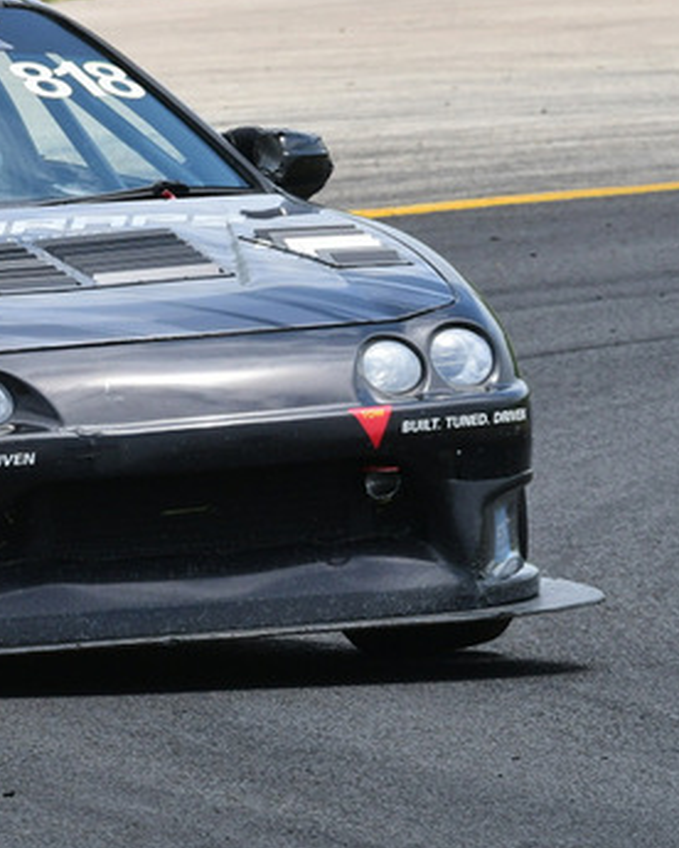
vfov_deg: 1.9
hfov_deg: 1.5
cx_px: -155
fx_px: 26275
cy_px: 211
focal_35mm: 1046
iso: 640
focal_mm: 320
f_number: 13
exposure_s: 1/640
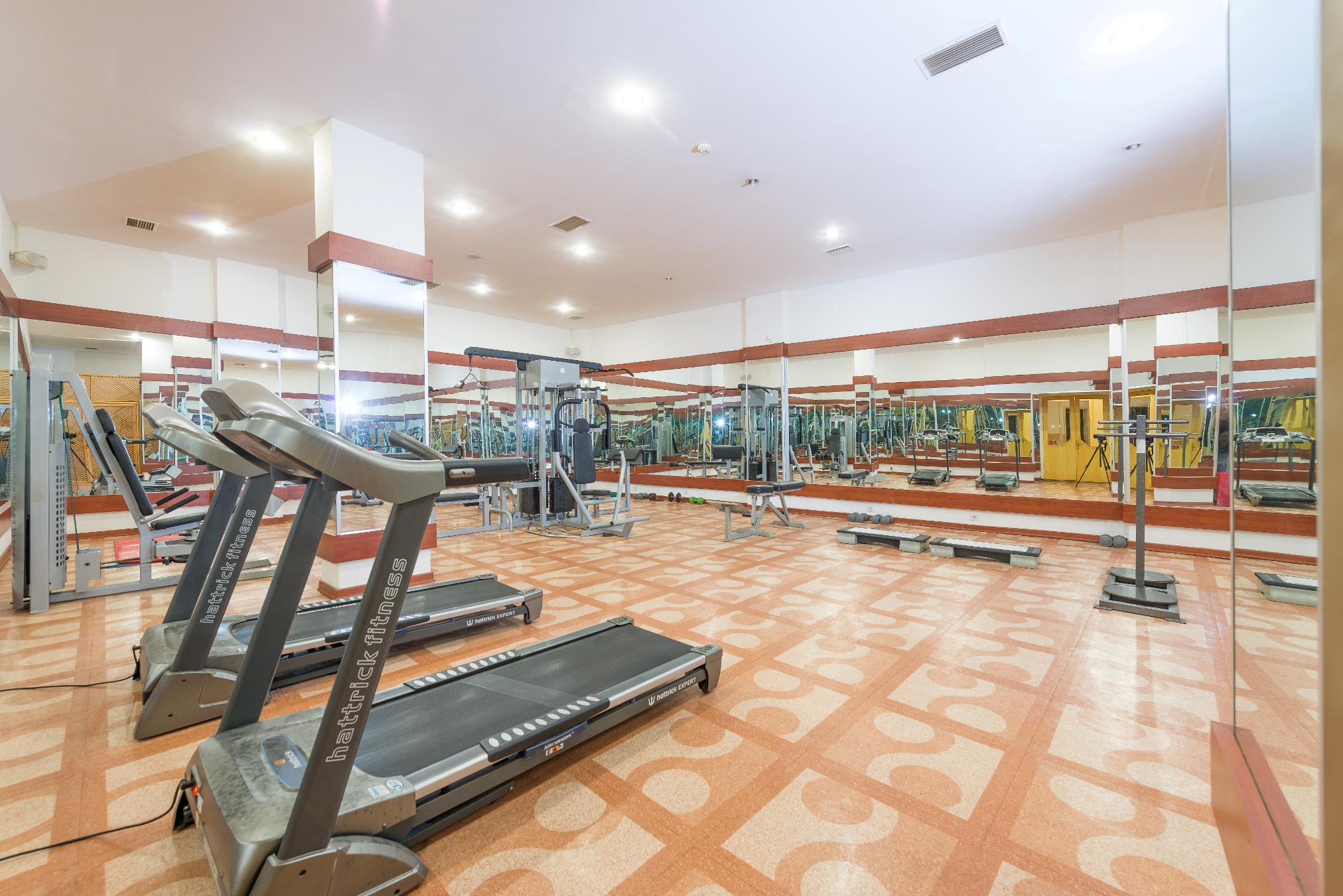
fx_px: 522
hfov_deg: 104.2
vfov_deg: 81.3
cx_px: 672
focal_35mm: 14
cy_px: 448
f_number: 10
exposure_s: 3
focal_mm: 14
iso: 100
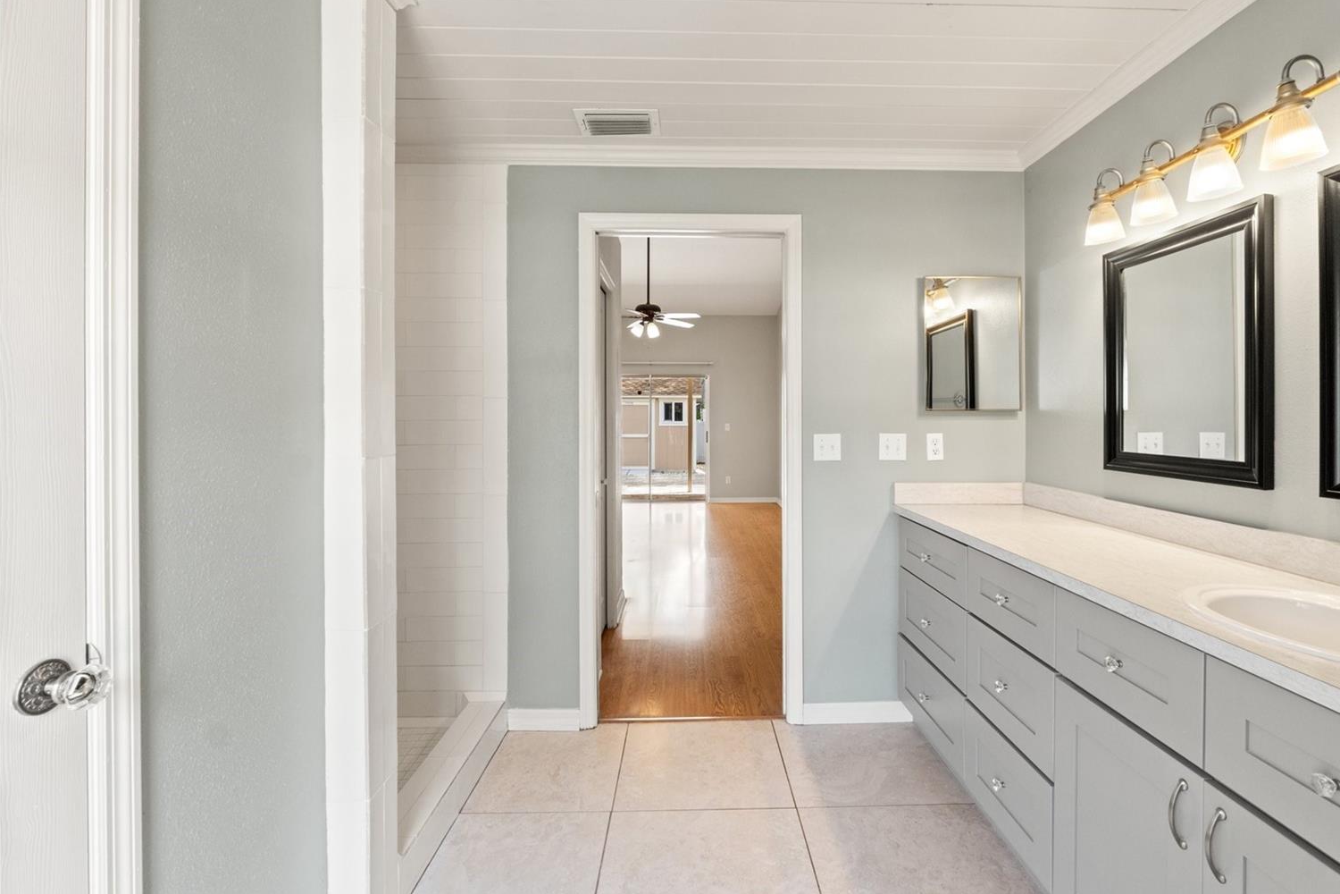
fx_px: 596
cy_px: 428
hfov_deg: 96.6
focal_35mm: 16
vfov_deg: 73.7
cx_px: 711
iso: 400
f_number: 8
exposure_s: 1/13
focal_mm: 10
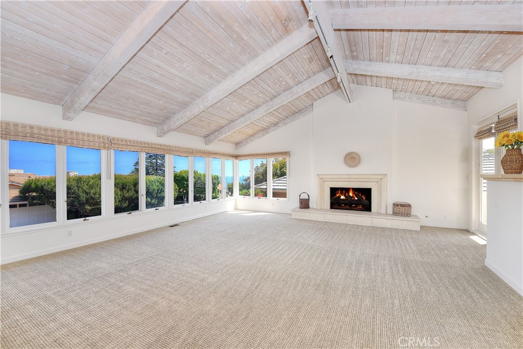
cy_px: 174
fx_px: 203
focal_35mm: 14
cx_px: 262
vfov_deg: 81.2
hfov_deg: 104.2
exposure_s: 1/80
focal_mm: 14
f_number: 7.1
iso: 250
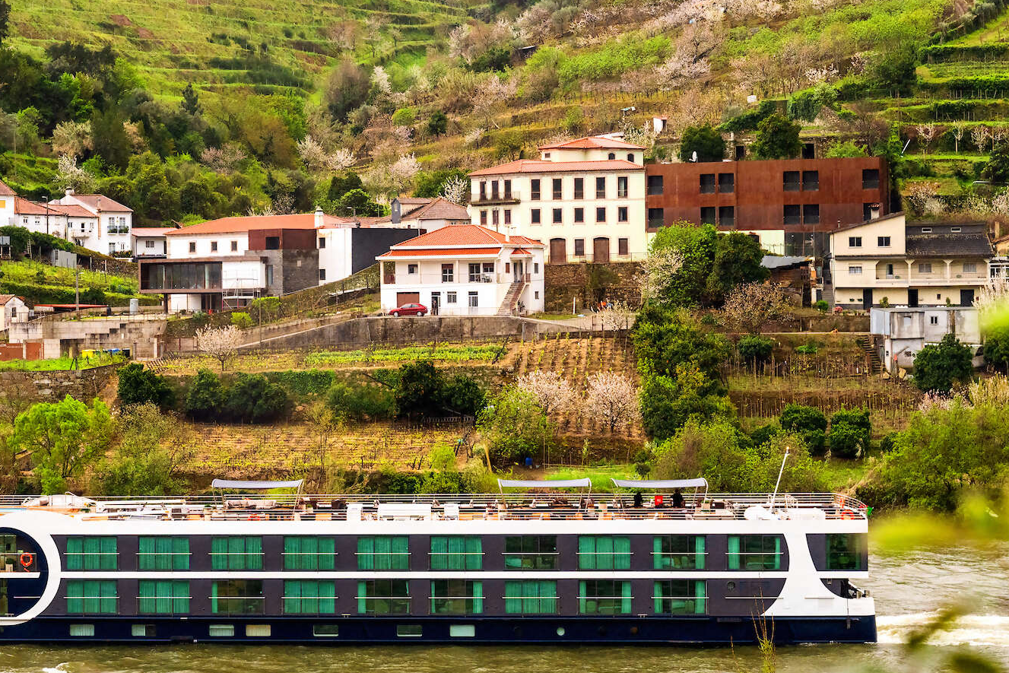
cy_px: 301
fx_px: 2382
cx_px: 235
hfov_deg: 23.6
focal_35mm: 85
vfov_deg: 16.1
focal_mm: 47
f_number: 8
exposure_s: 1/160
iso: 400
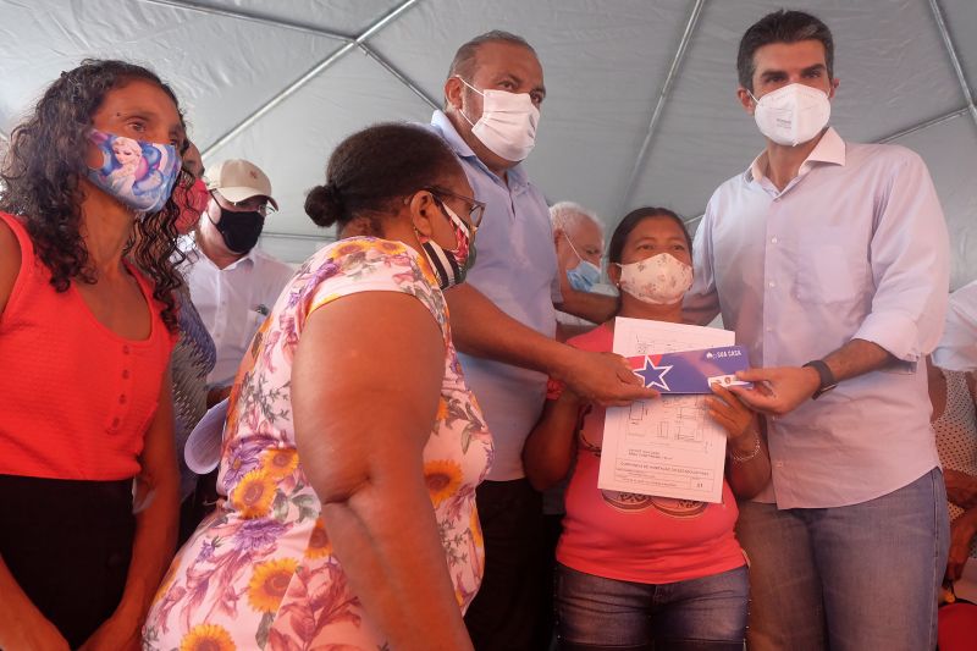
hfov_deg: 61.9
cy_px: 326
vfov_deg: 43.6
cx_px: 488
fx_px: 814
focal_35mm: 30
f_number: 5
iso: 2500
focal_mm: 20.1
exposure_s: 1/500
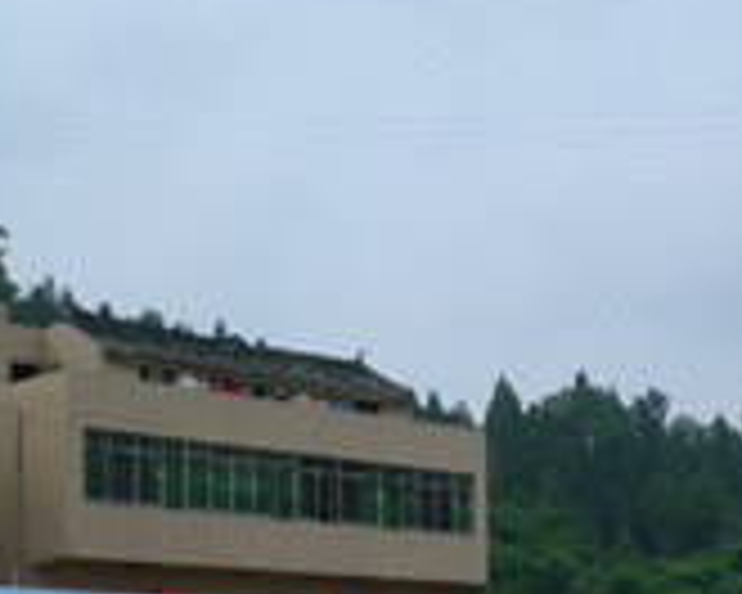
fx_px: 1976
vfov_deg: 16.8
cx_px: 486
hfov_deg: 21.2
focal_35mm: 90
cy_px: 572
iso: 50
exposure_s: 1/390
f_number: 4.6
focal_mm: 6.3
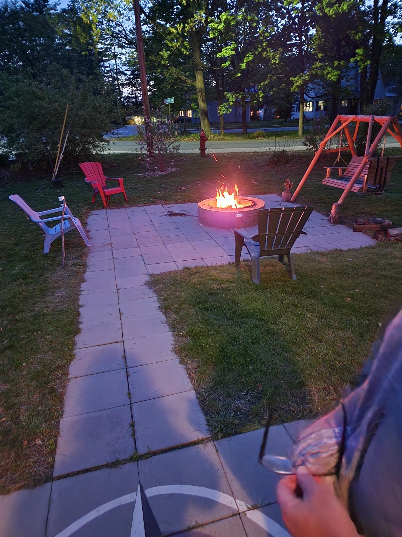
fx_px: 356
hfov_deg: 58.9
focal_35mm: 23
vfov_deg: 73.9
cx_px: 201
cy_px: 268
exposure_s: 1/10
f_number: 1.8
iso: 1250
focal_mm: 6.4
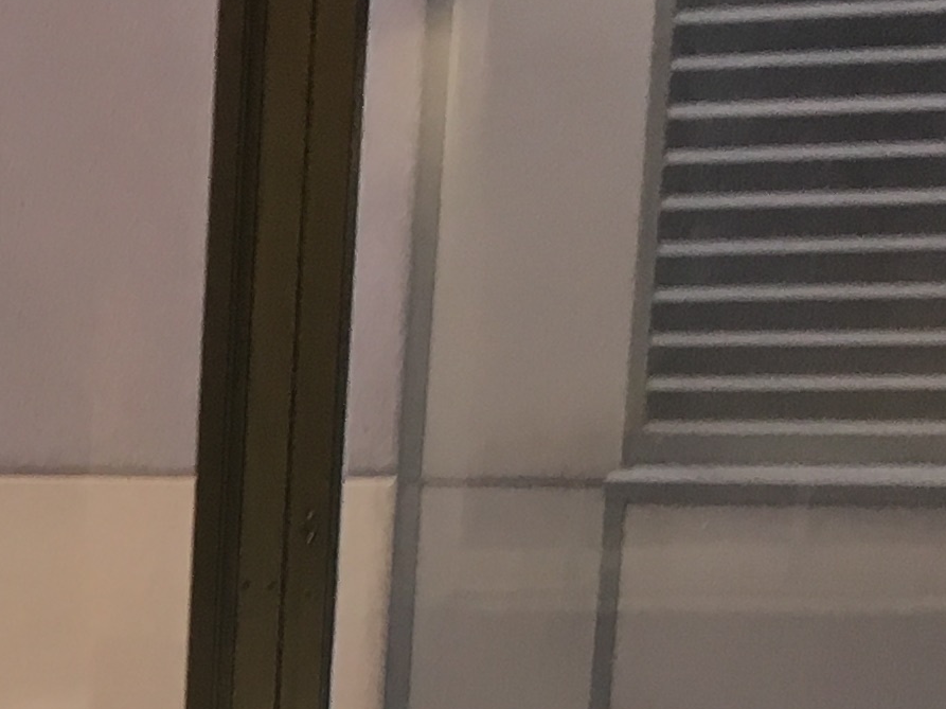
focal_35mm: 131
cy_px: 1275
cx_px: -449
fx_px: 3579
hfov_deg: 14.1
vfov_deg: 10.6
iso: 64
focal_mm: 4.15
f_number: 2.2
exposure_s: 1/33
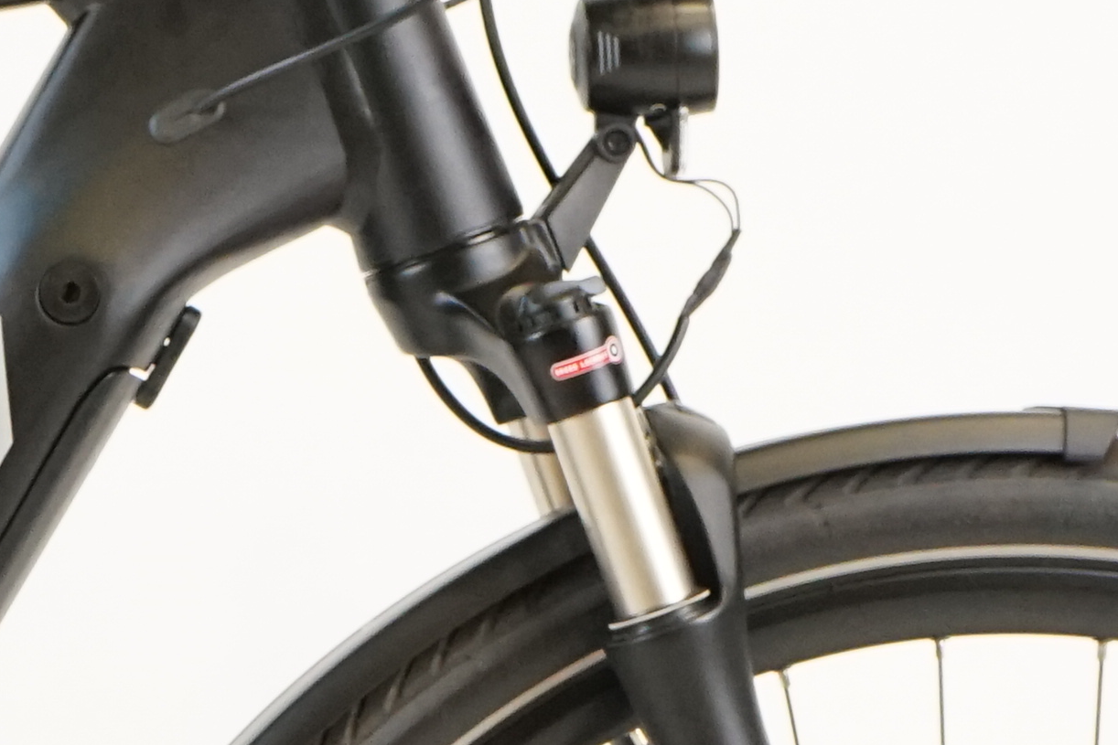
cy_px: 814
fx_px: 8385
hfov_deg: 7.5
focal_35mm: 270
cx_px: -563
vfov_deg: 5.1
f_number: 5.6
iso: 2500
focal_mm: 55
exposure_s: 1/200
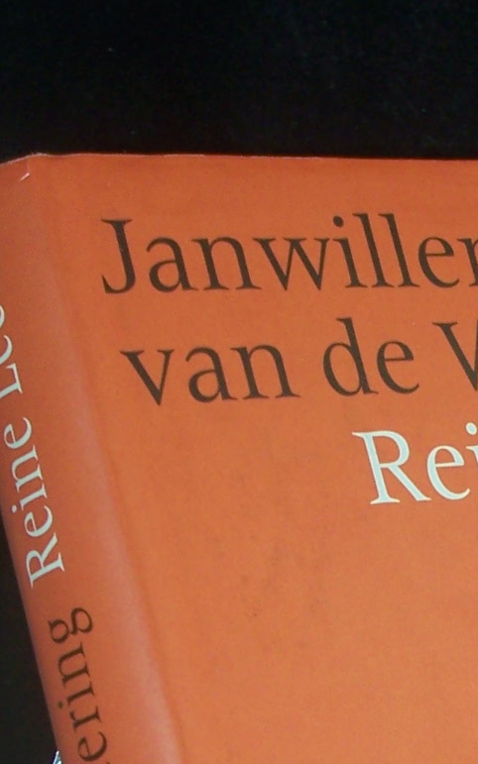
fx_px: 2772
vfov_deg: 15.1
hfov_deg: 9.7
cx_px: 563
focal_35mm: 133
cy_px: 929
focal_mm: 7
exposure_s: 1/60
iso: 80
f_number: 2.8
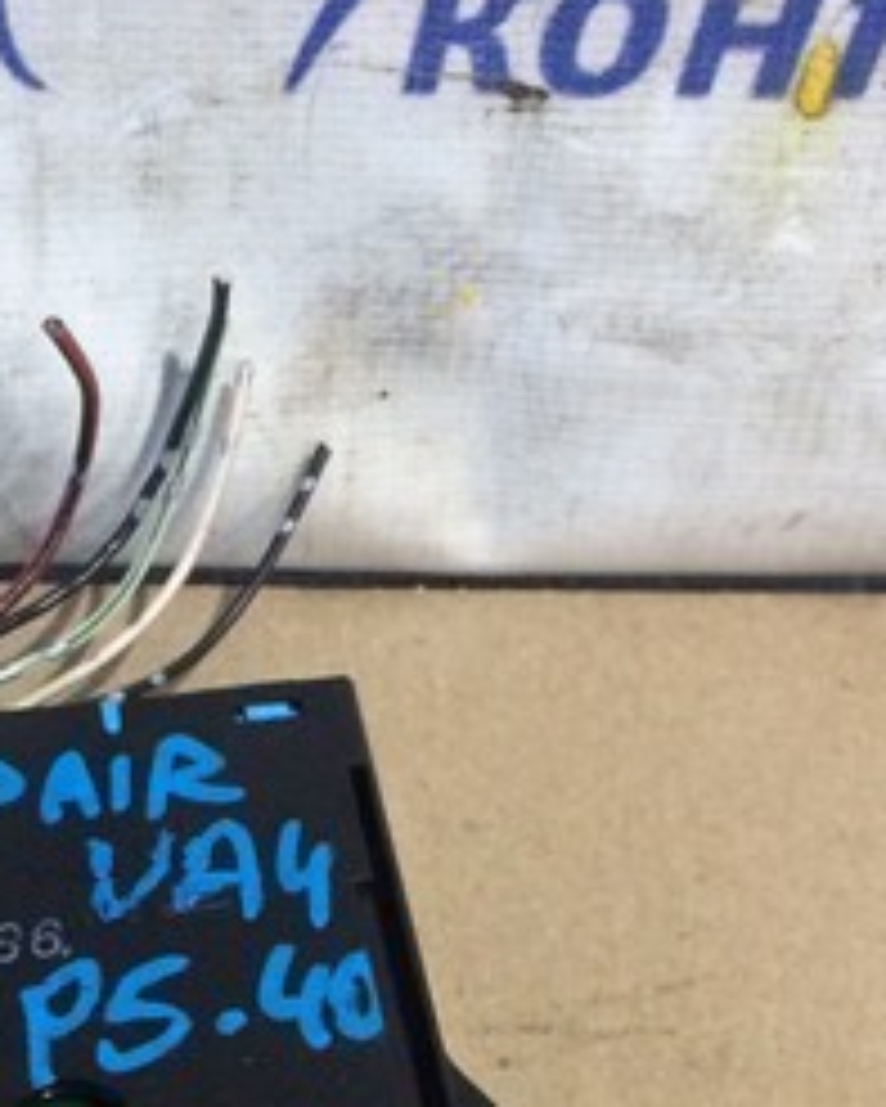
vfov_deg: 26.8
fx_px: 2260
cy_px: 945
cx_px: 207
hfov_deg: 22.0
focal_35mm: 69
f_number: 2.2
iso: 320
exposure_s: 1/25
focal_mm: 4.15
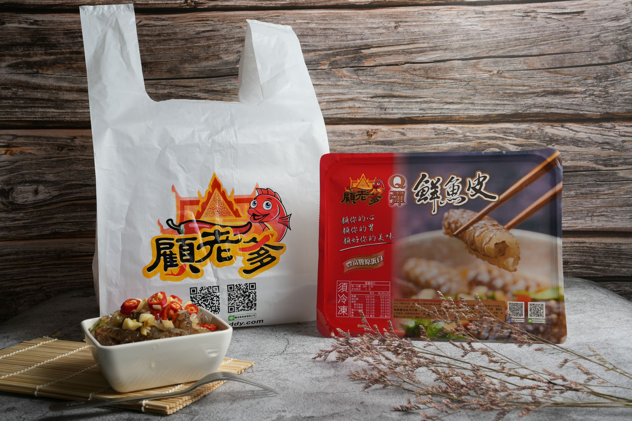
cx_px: 316
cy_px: 210
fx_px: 772
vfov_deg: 30.5
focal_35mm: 44
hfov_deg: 44.5
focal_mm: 44
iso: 200
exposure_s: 1/160
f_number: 14
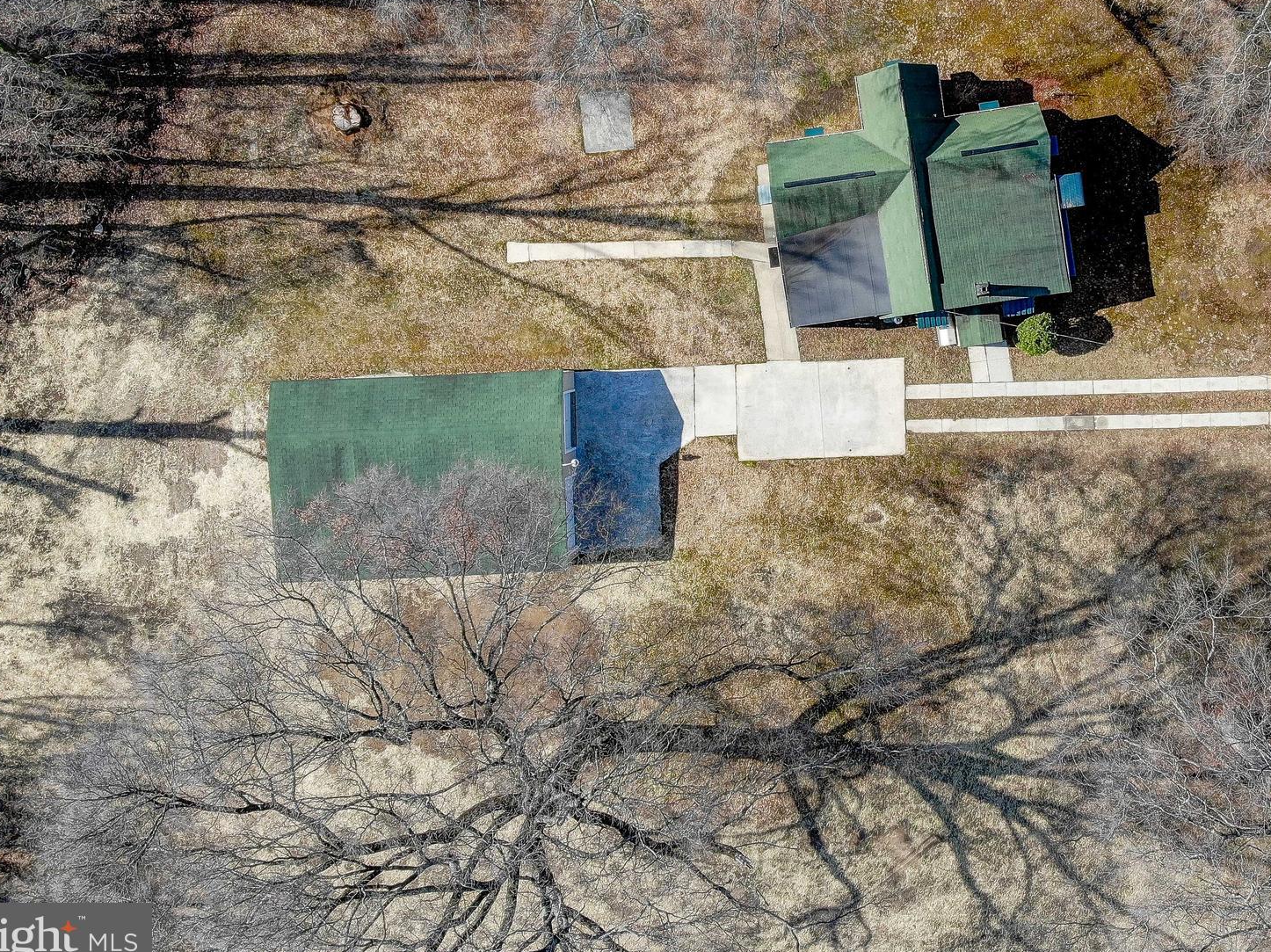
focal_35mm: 34
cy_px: 301
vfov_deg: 41.1
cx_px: 833
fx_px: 1248
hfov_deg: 53.1
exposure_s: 1/30
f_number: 2.8
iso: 100
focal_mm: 4.5
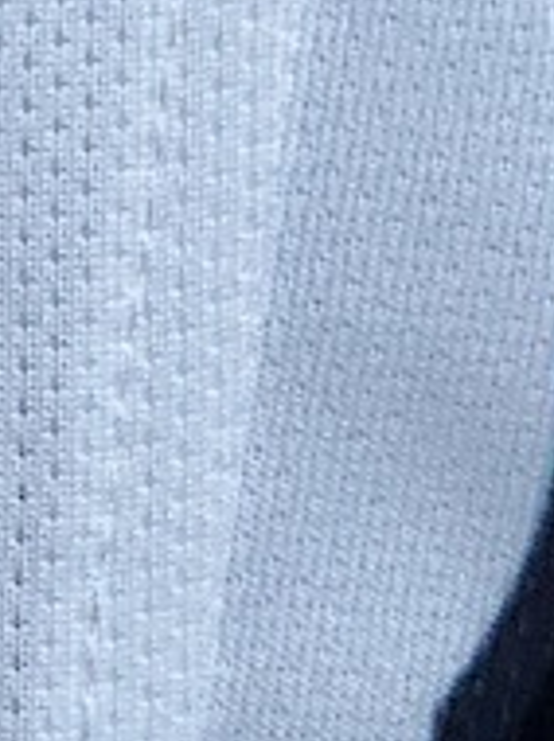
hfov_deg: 9.4
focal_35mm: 148
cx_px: -519
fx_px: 3165
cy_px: 211
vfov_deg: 13.3
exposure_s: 1/90
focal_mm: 4.3
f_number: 1.5
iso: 400
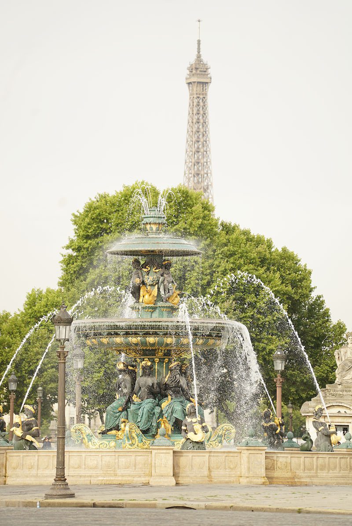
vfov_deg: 10.3
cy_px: 263
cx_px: 176
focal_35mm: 200
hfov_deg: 6.9
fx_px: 2928
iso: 250
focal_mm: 200
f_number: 4
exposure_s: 1/640
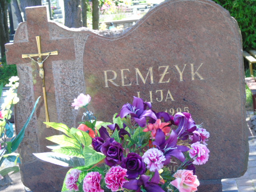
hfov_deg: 18.2
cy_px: 96
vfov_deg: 13.7
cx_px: 128
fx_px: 799
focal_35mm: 108
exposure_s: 1/60
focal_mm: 19
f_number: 4.4
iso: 80
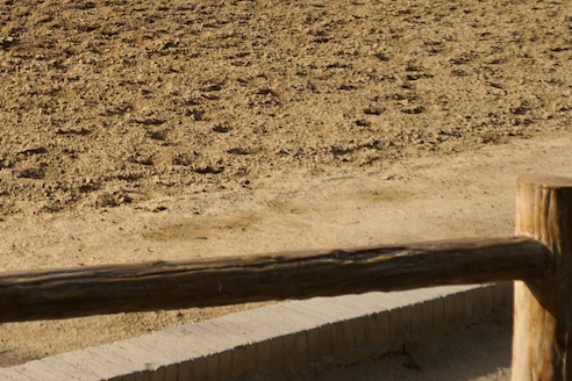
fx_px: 1361
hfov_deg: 21.1
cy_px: -210
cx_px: -207
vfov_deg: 14.7
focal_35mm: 86
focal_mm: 17
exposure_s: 1/2000
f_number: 4
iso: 200
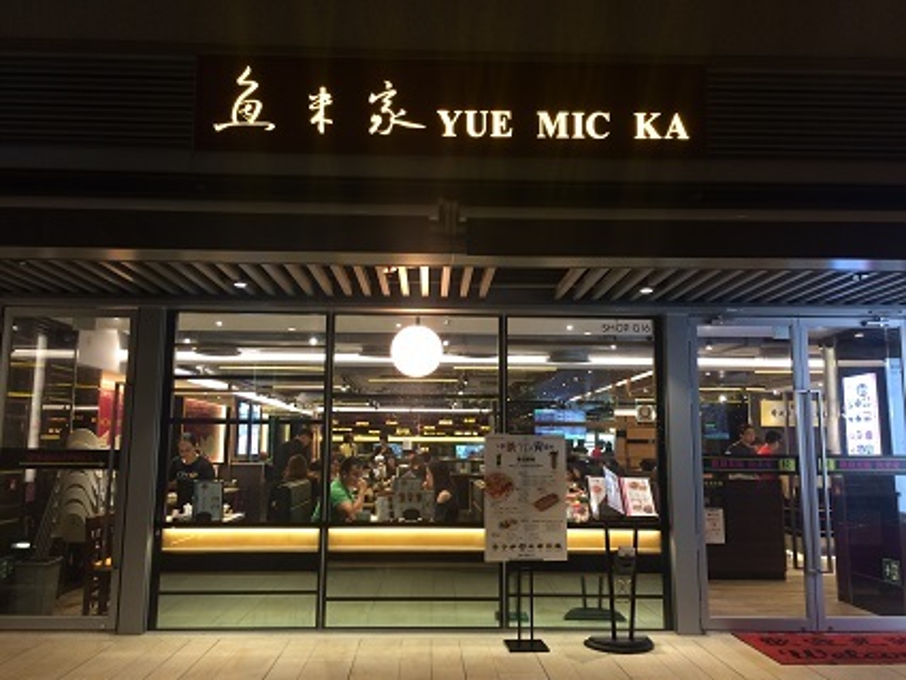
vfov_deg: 48.2
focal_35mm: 29
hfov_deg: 61.6
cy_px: 340
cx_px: 453
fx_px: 759
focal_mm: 4.15
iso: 125
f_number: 2.2
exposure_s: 1/33
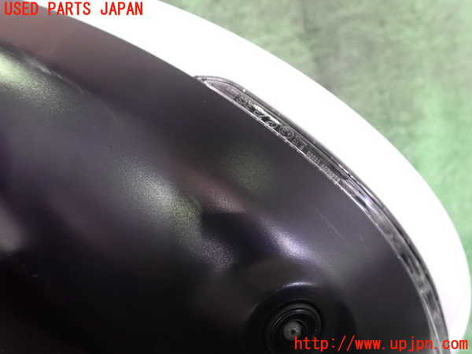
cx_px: 236
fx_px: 409
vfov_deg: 46.8
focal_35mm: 30
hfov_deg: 60.0
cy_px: 177
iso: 1600
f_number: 2.3
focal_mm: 5.4
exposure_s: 1/100
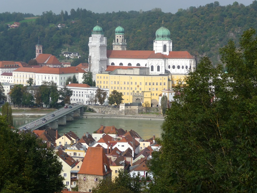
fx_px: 631
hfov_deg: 23.0
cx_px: 130
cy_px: 97
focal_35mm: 85
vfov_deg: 17.4
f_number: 4.7
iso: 100
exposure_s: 1/800
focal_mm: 14.2
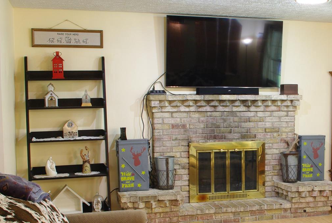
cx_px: 242
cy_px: 142
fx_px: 508
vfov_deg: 24.6
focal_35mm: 55
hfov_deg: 35.5
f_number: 6.7
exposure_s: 1
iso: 200
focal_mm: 18
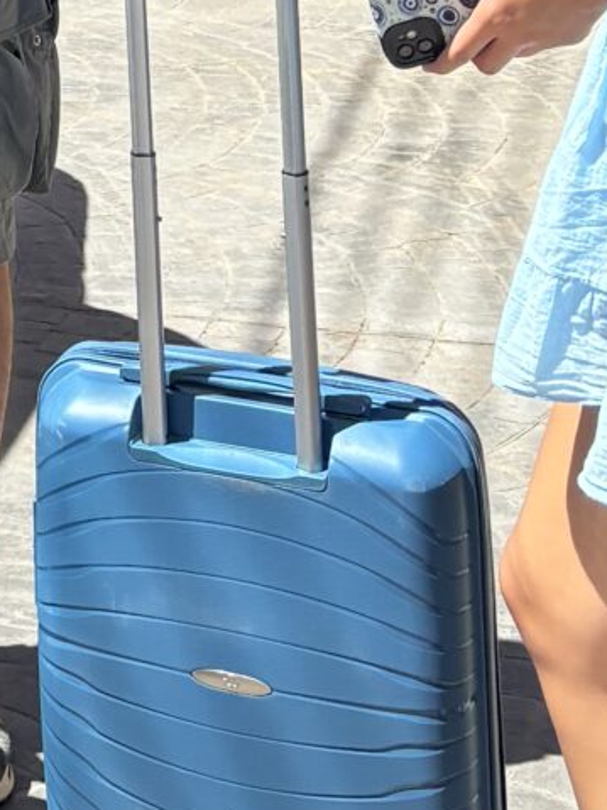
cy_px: -736
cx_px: -615
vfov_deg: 12.7
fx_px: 3251
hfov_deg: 9.9
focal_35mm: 139
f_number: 1.6
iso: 50
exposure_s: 1/2710
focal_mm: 5.96
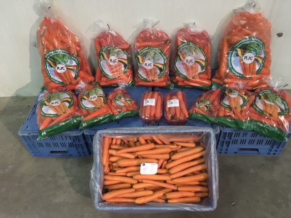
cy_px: 109
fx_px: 244
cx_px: 146
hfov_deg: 61.7
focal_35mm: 29
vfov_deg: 48.2
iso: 500
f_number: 2.2
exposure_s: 1/17
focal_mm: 4.15
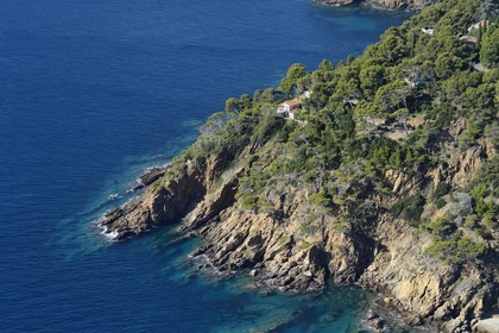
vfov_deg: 13.4
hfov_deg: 20.0
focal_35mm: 102
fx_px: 1414
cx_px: 250
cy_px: 166
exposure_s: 1/1600
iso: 800
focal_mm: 102
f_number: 8
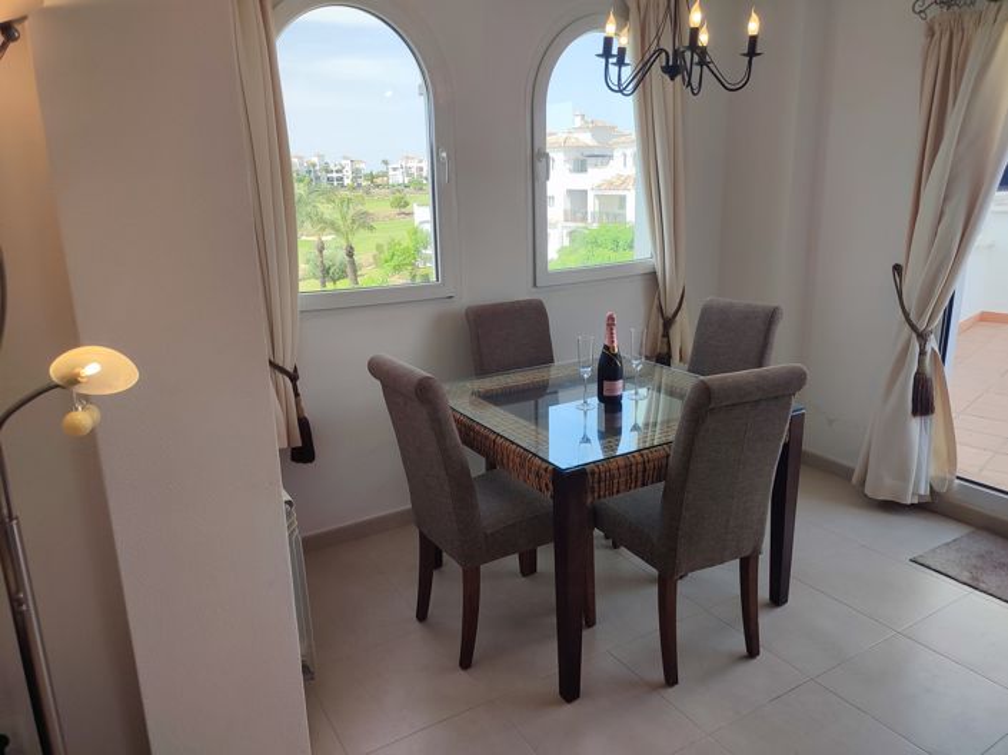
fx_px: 728
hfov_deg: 69.4
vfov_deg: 54.8
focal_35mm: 25
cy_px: 378
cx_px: 504
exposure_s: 1/317
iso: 50
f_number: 1.9
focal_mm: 6.04
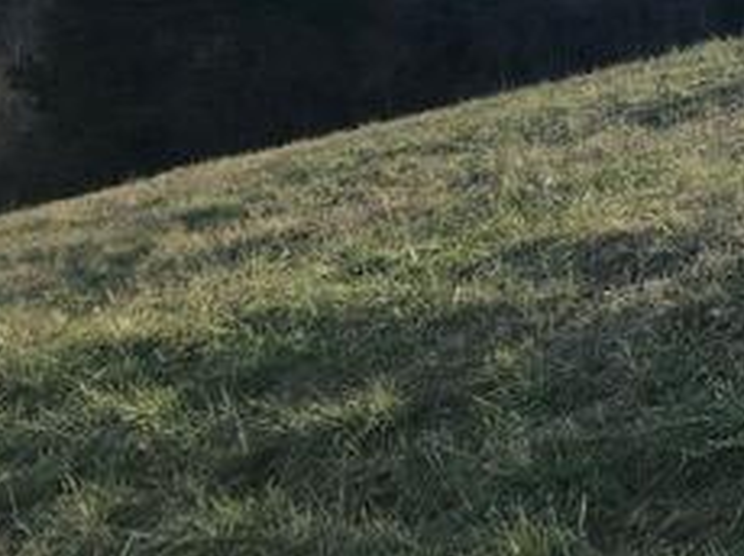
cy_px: -213
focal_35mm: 78
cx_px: 653
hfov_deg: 24.4
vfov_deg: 17.4
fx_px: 1675
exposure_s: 1/1263
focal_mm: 4
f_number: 1.8
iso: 20
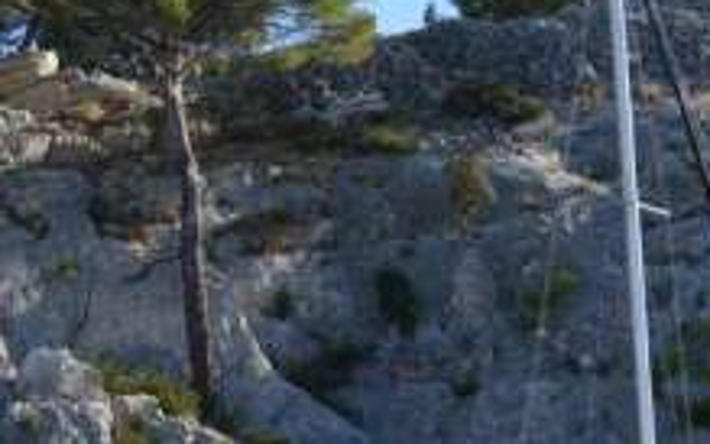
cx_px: -545
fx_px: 3174
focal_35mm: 164
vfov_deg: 7.8
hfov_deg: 11.8
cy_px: 742
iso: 125
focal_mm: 44
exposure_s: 1/125
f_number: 5.6
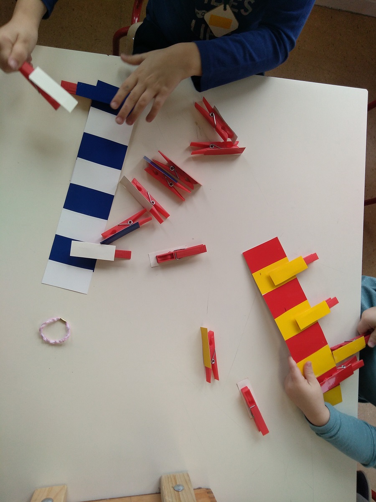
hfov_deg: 53.1
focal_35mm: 26
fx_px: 377
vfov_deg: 67.3
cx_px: 188
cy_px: 251
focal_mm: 3.46
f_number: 2.2
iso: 132
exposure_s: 1/100
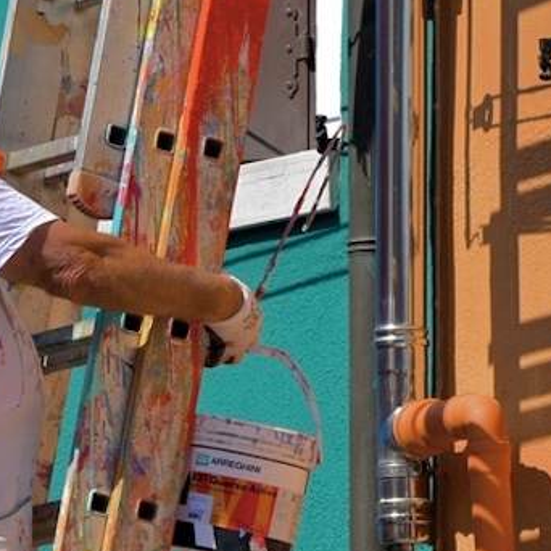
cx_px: 19
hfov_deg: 2.8
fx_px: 11273
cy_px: 498
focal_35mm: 626
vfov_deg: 2.8
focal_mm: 140
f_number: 6.3
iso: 100
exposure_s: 1/640
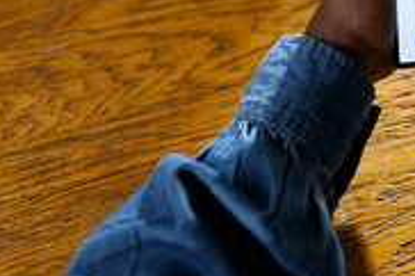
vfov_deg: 17.3
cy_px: 6
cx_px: 451
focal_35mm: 77
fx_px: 887
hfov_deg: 24.6
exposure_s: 1/200
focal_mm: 35
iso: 1250
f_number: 2.8
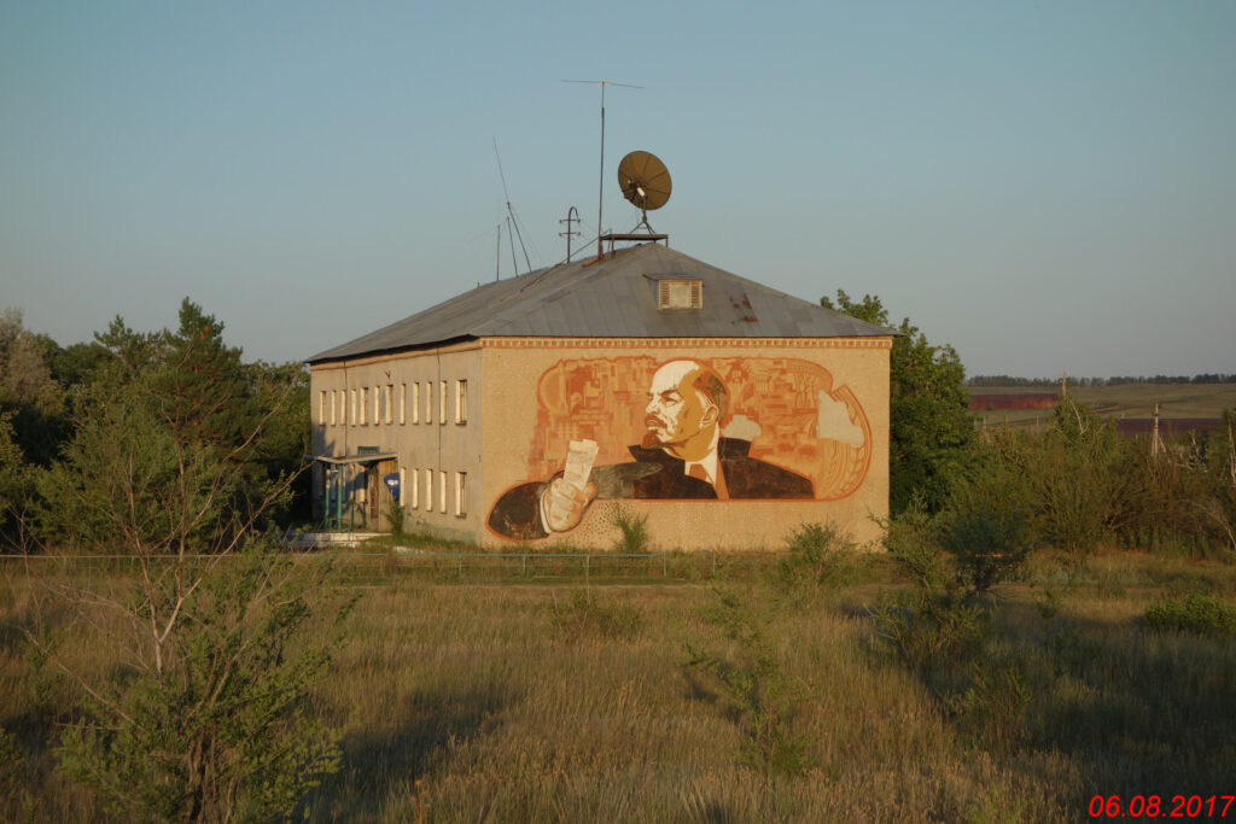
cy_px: 412
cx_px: 618
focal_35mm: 100
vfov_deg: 13.7
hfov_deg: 20.4
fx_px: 3434
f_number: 5.6
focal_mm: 37.1
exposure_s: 1/400
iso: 125
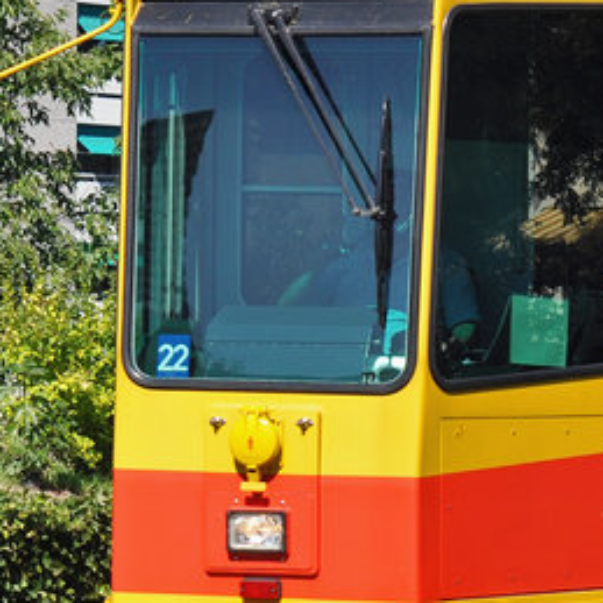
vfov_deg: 8.2
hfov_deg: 8.2
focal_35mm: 212
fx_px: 4178
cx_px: 601
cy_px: 41
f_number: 5.6
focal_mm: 36
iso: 200
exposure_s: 1/1000
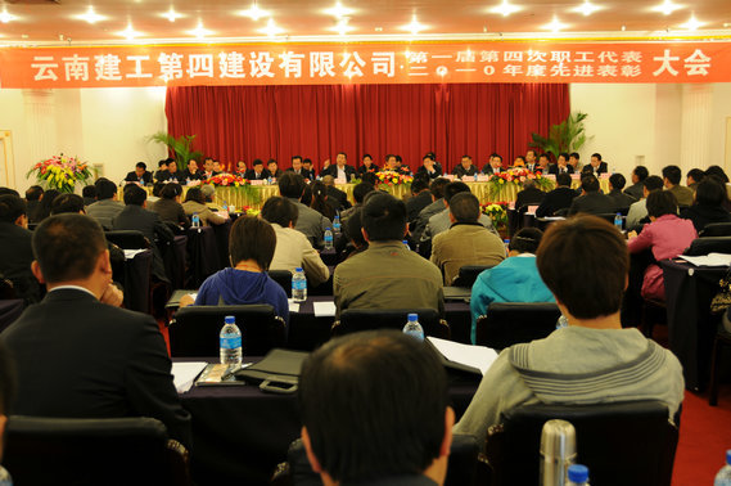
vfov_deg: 34.1
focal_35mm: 39
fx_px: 791
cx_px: 366
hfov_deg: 49.6
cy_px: 243
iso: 200
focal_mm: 26
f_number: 3.8
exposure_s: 1/10
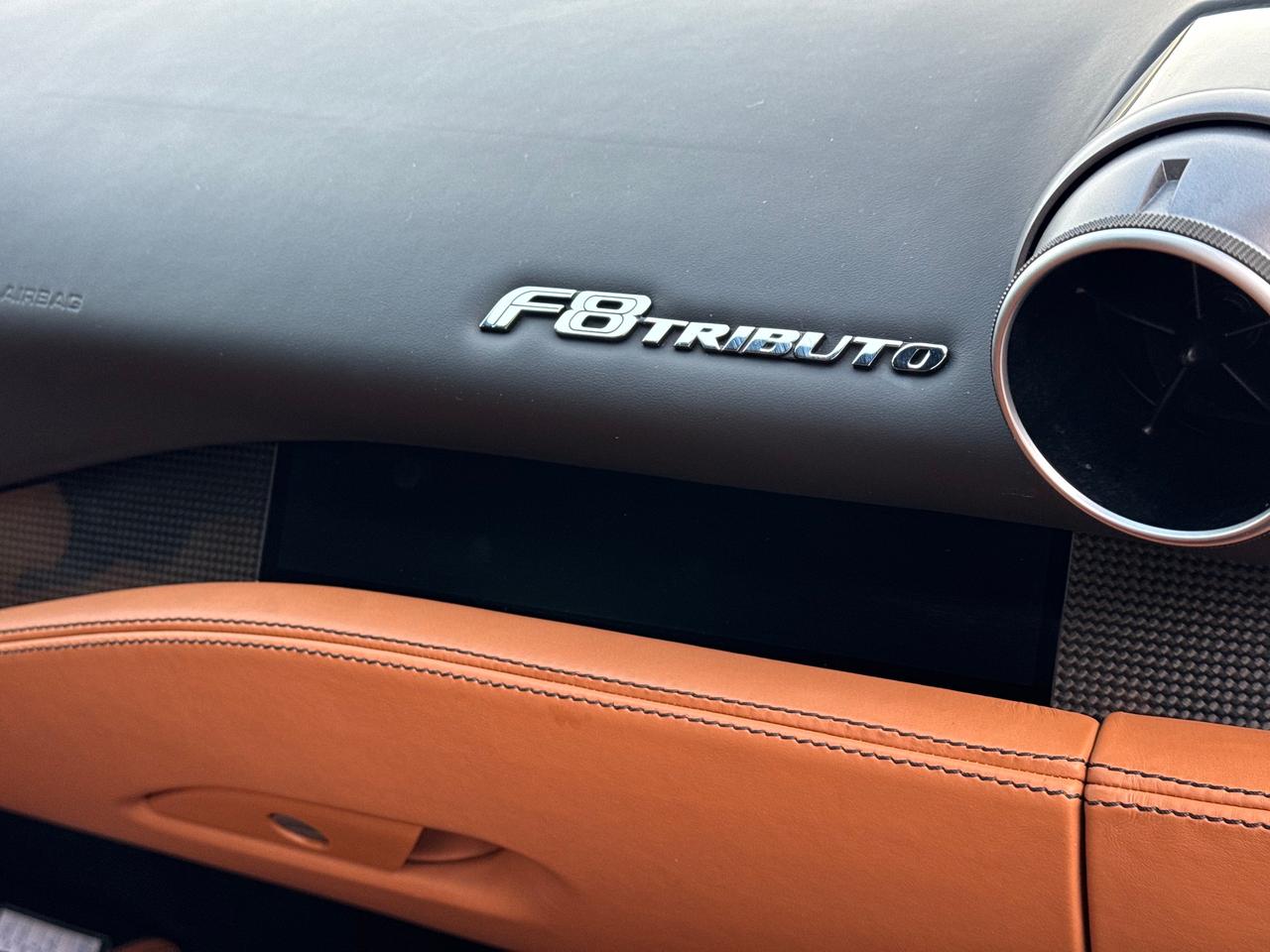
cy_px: 476
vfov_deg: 30.3
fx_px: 1761
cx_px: 635
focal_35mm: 48
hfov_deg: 39.7
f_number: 1.78
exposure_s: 1/117
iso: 100
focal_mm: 6.76
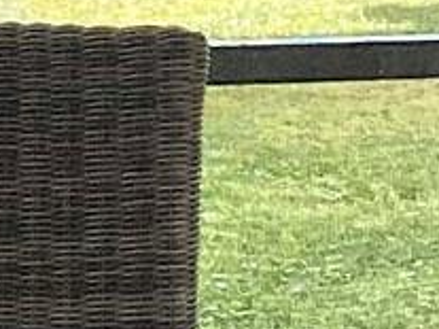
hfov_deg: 7.5
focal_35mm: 240
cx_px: -780
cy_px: 172
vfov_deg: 6.2
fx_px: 3042
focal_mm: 3.3
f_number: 2.4
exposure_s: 1/356
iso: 25
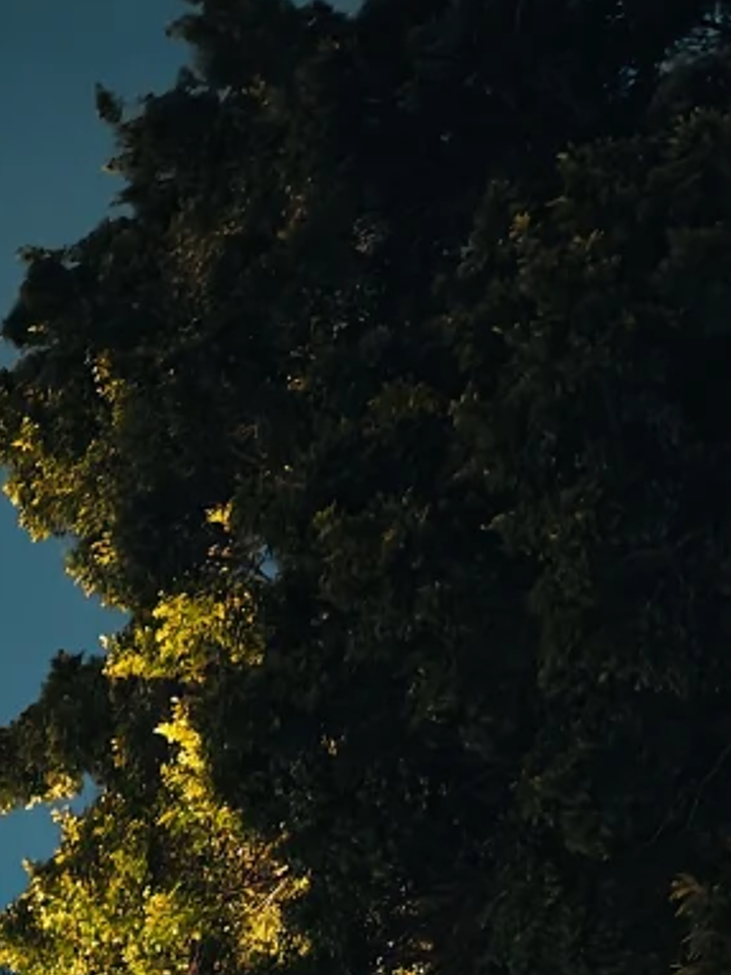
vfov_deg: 7.3
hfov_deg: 5.6
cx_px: 879
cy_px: 1805
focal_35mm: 263
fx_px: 7409
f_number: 1.8
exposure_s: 1/25
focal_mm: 11.5
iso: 1250
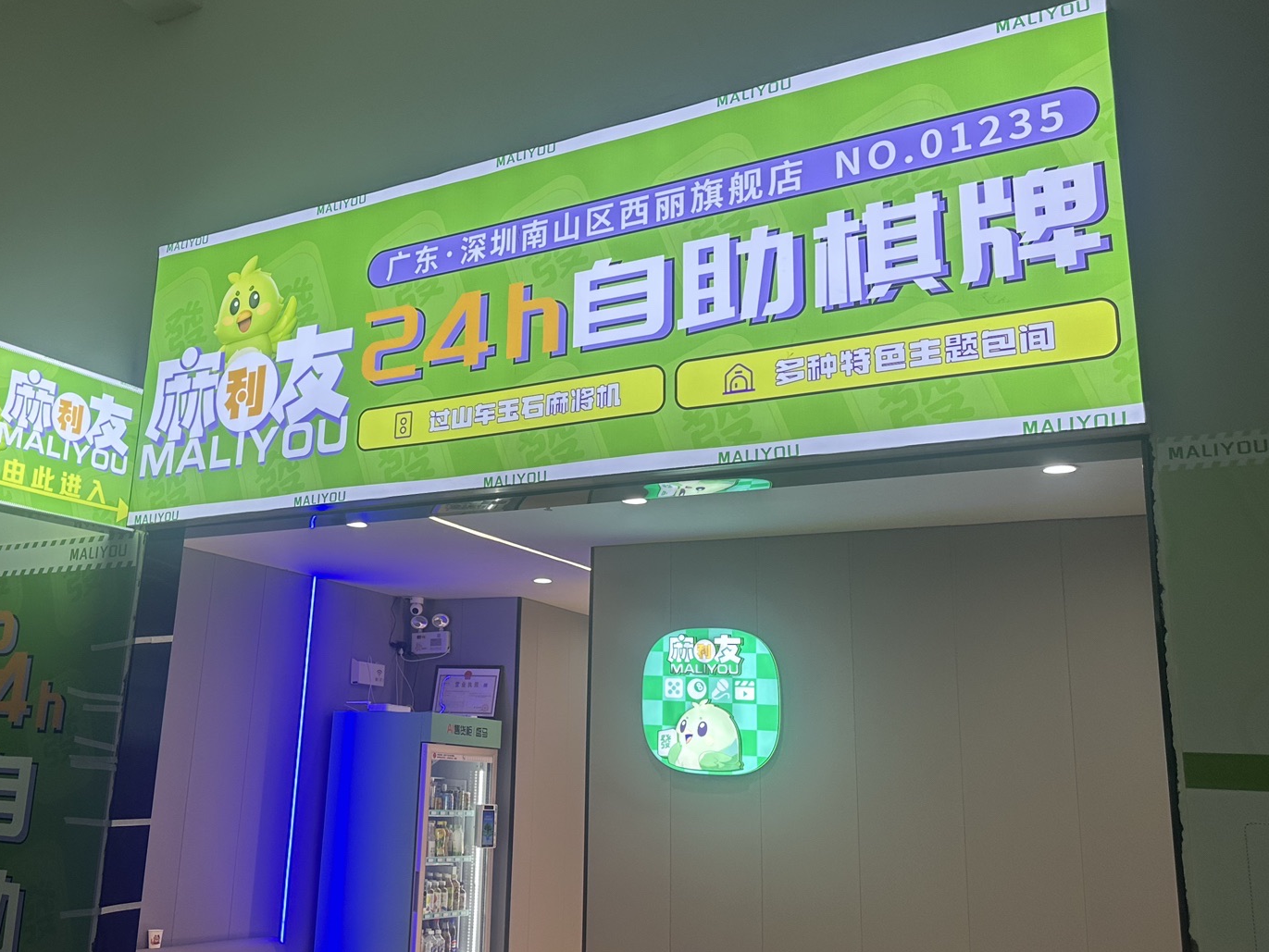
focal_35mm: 35
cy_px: 420
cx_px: 469
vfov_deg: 40.7
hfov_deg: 52.0
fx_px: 1283
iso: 64
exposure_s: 1/206
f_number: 1.78
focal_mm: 6.86
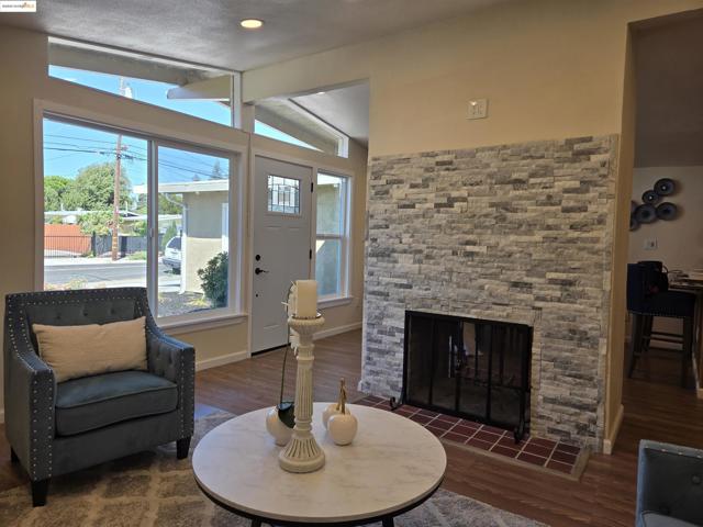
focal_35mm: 23
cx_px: 352
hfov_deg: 73.9
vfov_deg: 58.9
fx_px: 467
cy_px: 264
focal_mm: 5.4
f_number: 1.8
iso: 25
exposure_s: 1/284
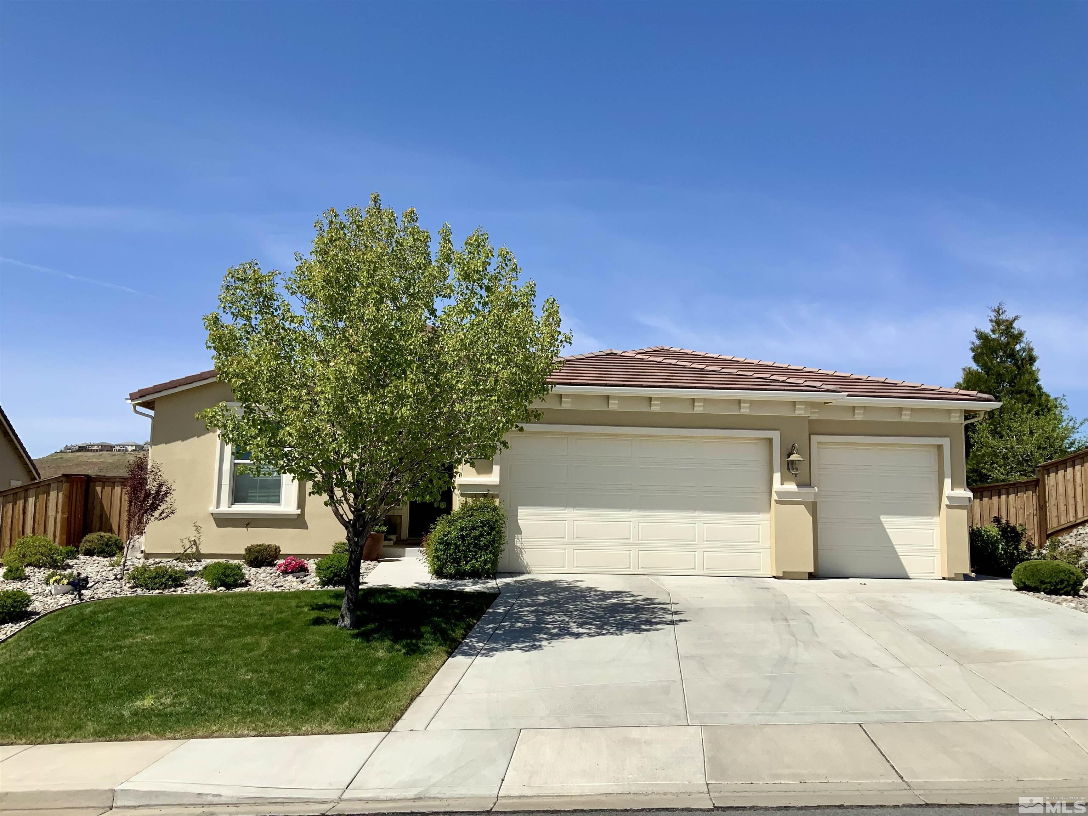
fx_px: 911
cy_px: 408
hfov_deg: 61.7
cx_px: 544
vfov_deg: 48.2
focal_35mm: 29
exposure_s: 1/3125
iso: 20
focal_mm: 3
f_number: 1.8
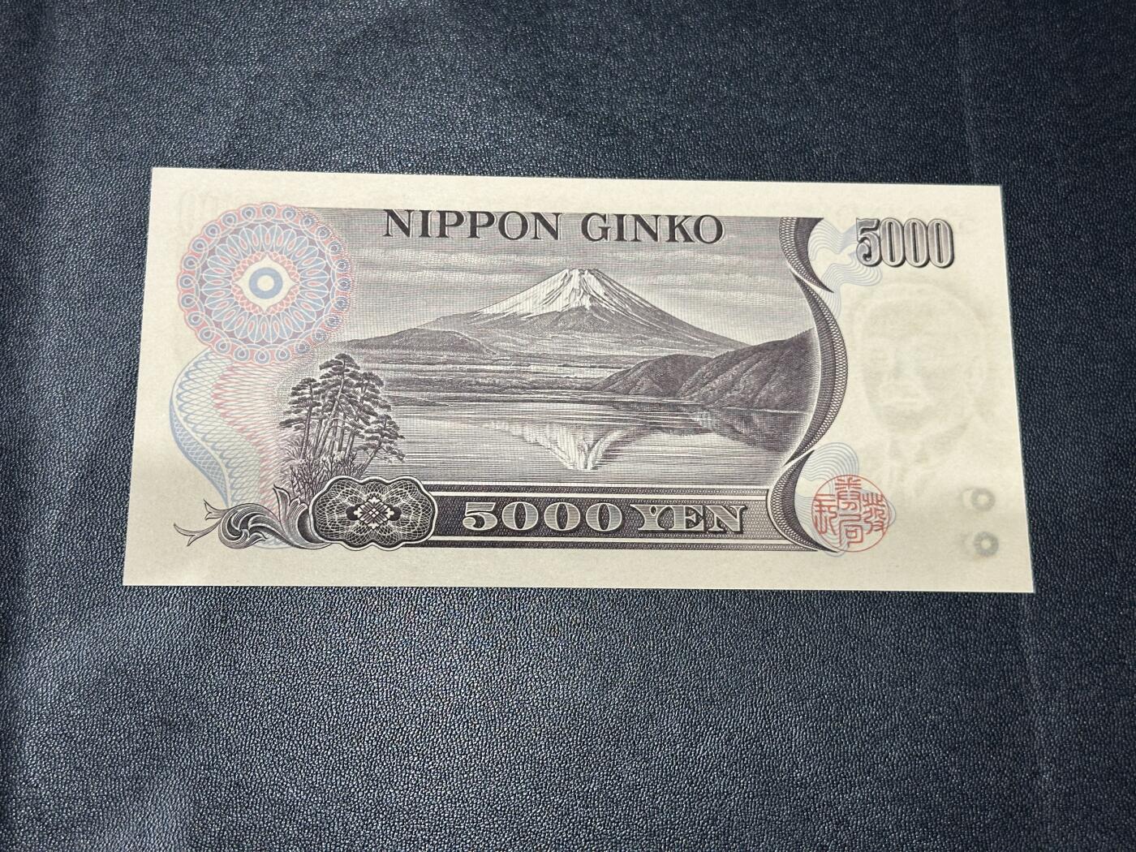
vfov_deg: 30.3
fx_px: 1575
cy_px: 426
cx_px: 568
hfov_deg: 39.7
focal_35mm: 48
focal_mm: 6.86
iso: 100
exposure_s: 1/50
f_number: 1.78
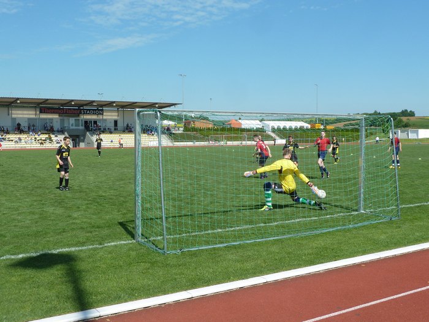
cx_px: 214
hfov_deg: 46.8
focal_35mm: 40
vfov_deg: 36.0
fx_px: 496
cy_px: 161
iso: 80
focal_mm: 6.5
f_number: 5
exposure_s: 1/400
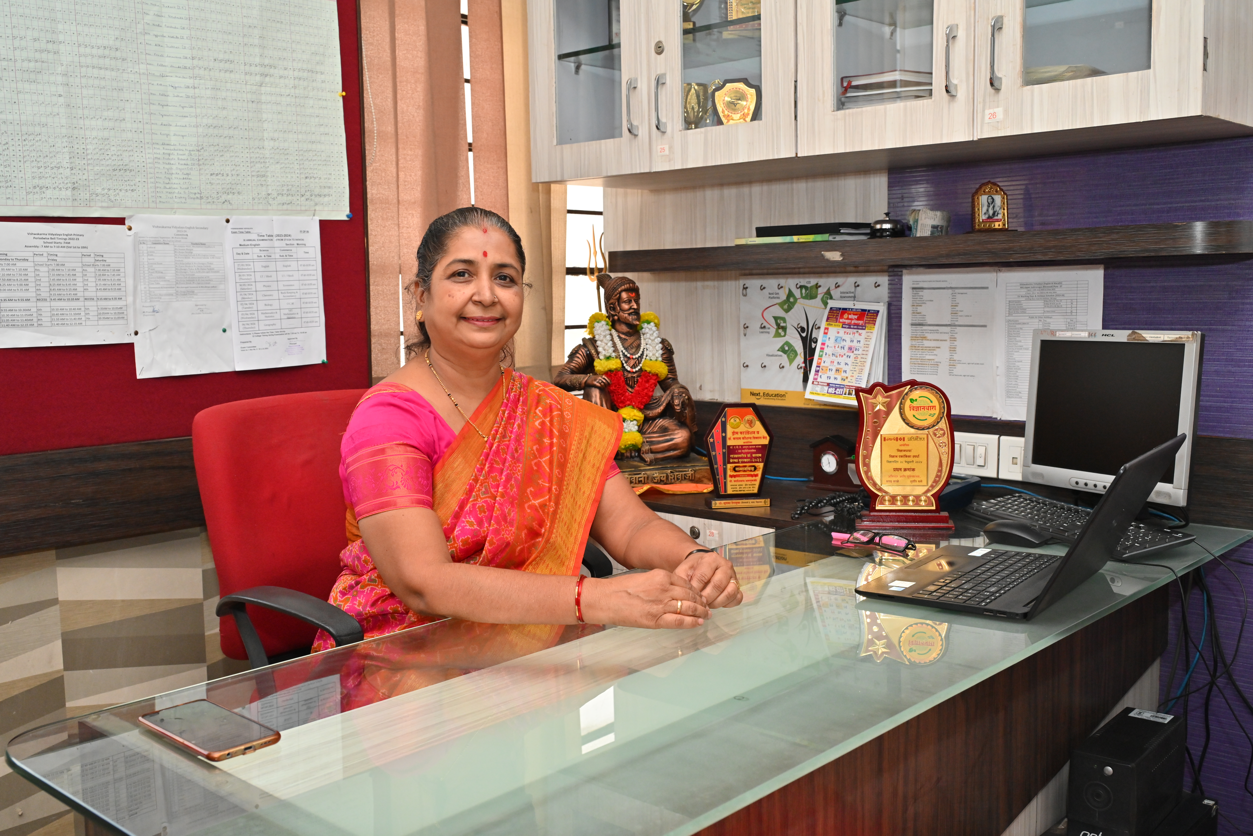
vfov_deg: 38.9
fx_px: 1183
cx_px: 626
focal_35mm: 34
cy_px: 418
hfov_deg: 55.8
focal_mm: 34
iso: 1000
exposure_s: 1/200
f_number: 7.1
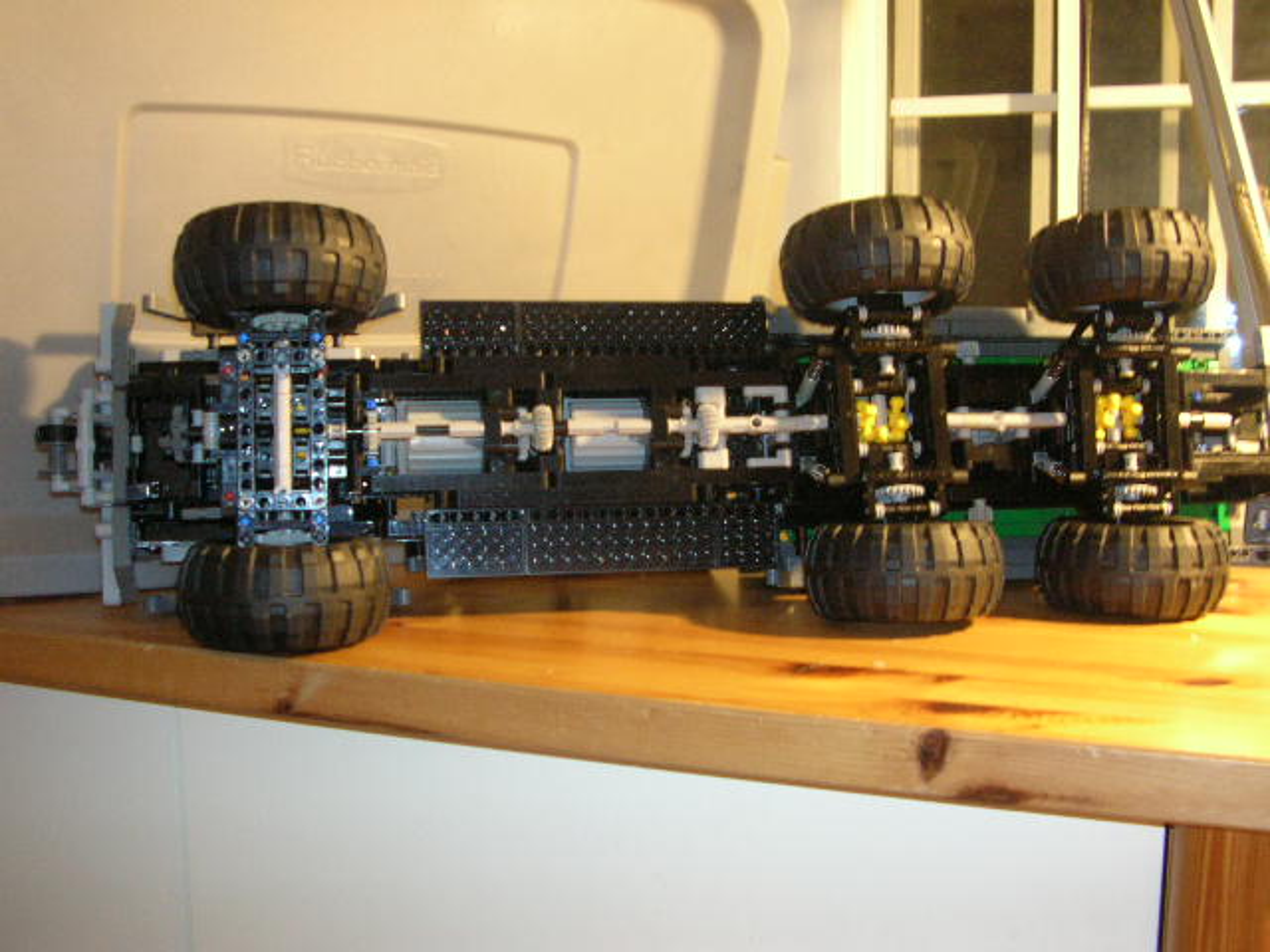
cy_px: 476
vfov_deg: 36.0
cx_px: 635
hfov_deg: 46.8
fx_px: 1468
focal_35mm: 40
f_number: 3
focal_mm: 6.6
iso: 200
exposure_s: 1/3.1
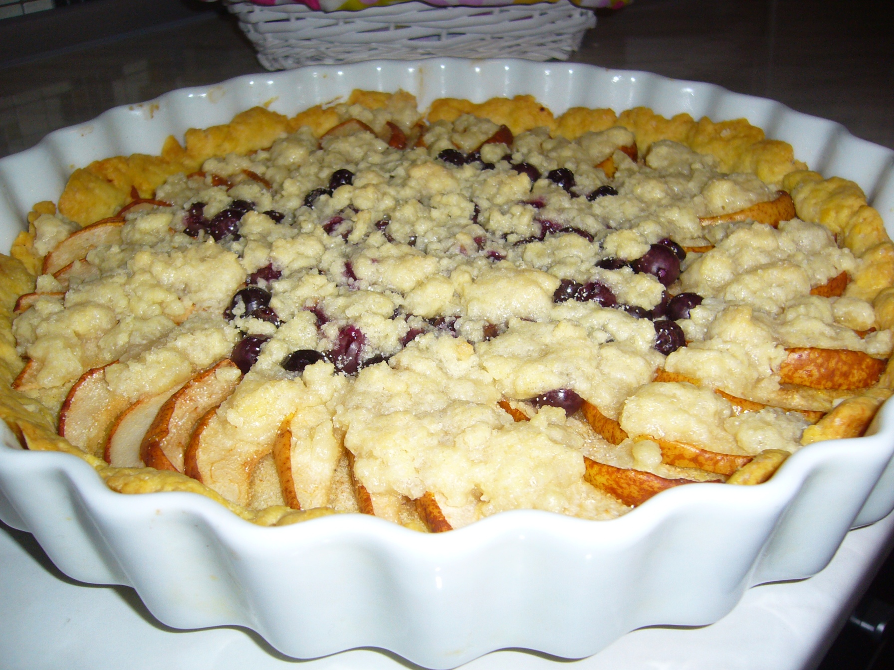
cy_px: 335
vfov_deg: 40.7
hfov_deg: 52.6
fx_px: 904
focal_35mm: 35
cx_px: 447
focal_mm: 5.8
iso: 100
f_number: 2.8
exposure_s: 1/30
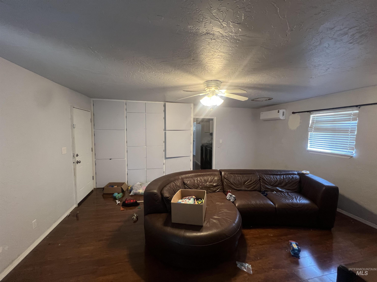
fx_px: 142
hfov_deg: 106.2
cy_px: 141
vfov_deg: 89.9
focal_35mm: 13
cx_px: 188
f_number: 1.8
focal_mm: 1.57
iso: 250
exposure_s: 1/41
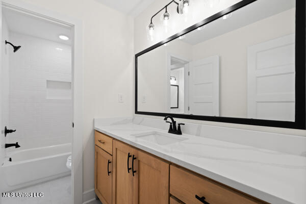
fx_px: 136
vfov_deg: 73.7
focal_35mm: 16
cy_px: 102
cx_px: 153
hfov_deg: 96.7
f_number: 9
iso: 800
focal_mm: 16
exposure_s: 1/25
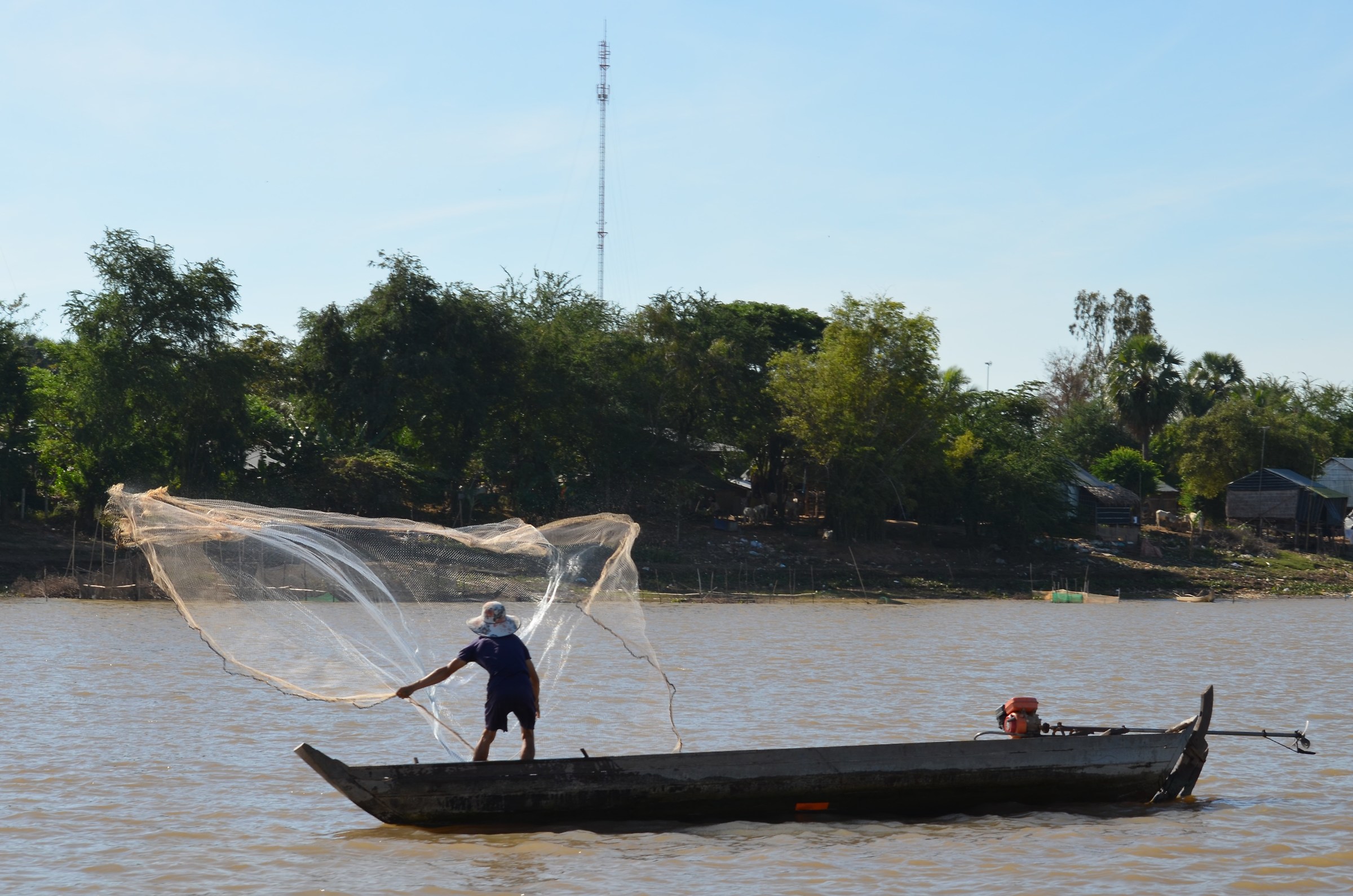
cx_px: 676
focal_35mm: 82
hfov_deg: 24.7
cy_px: 448
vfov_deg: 16.5
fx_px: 3094
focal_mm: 55
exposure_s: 1/250
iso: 100
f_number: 8
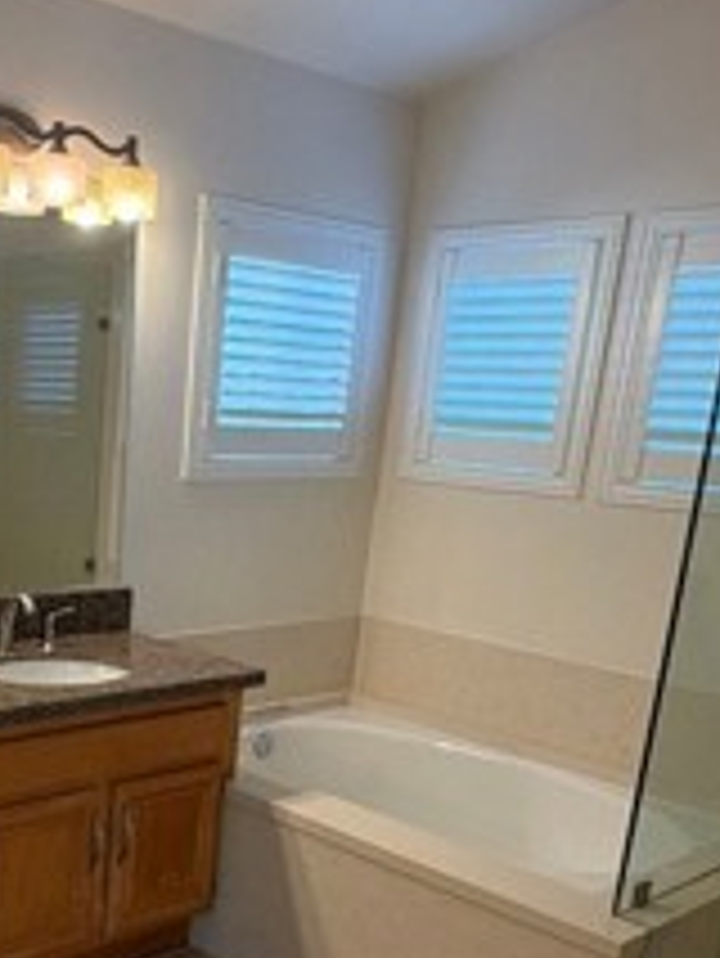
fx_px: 1164
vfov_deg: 43.2
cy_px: 729
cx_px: 86
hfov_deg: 32.8
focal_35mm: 42
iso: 160
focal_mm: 2.22
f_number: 2.2
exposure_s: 1/120
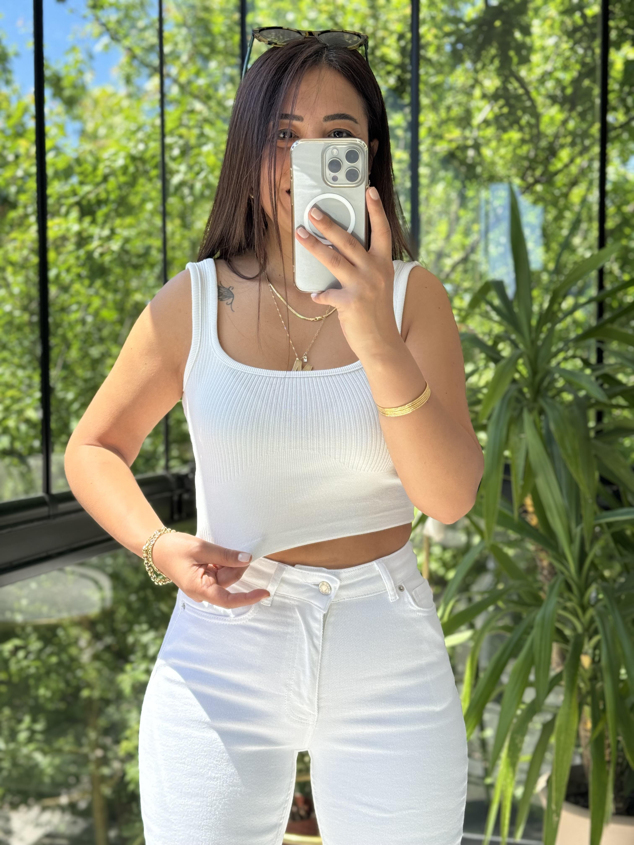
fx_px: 1172
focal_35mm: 48
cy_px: 422
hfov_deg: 30.3
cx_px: 317
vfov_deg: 39.7
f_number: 1.78
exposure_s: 1/300
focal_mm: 6.76
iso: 64
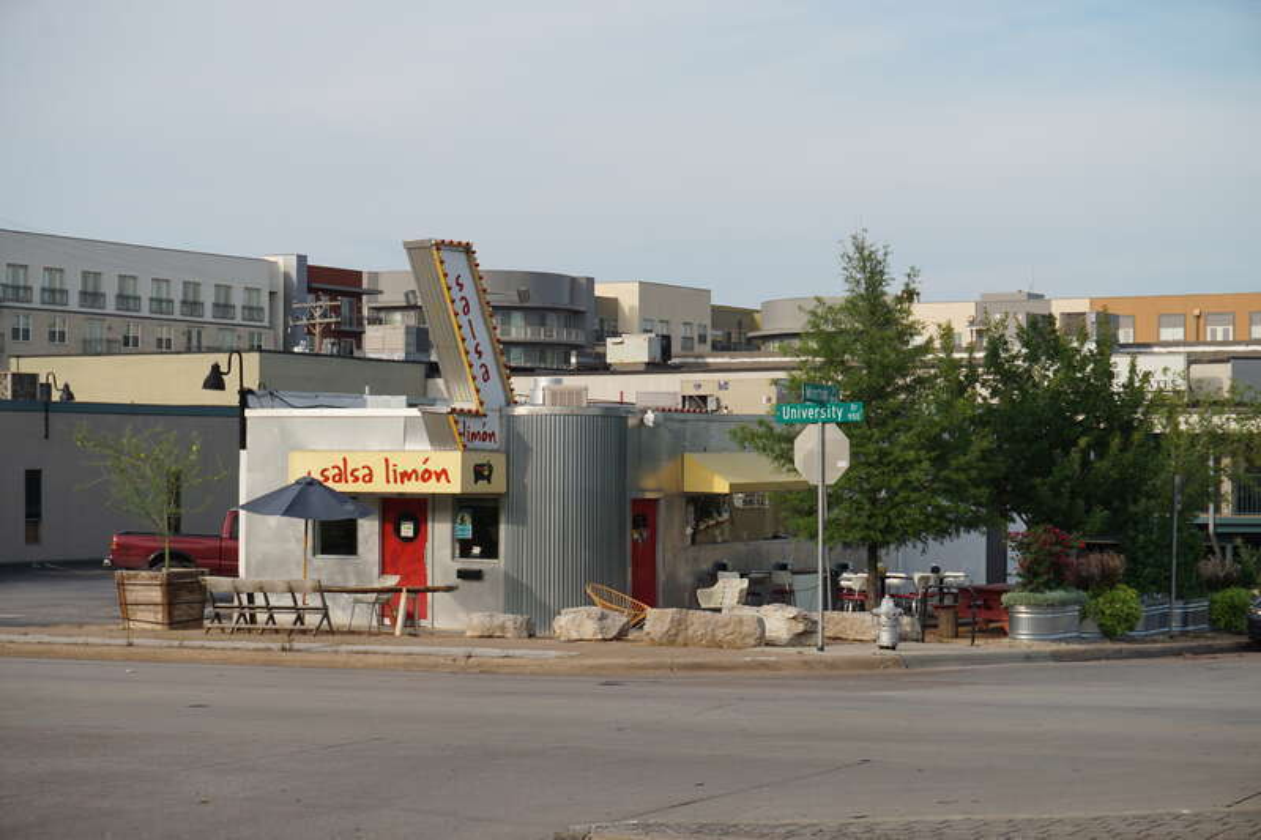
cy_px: 420
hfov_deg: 29.2
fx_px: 2416
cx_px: 630
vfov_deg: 19.7
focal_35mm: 69
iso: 100
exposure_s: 1/160
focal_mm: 46
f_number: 8
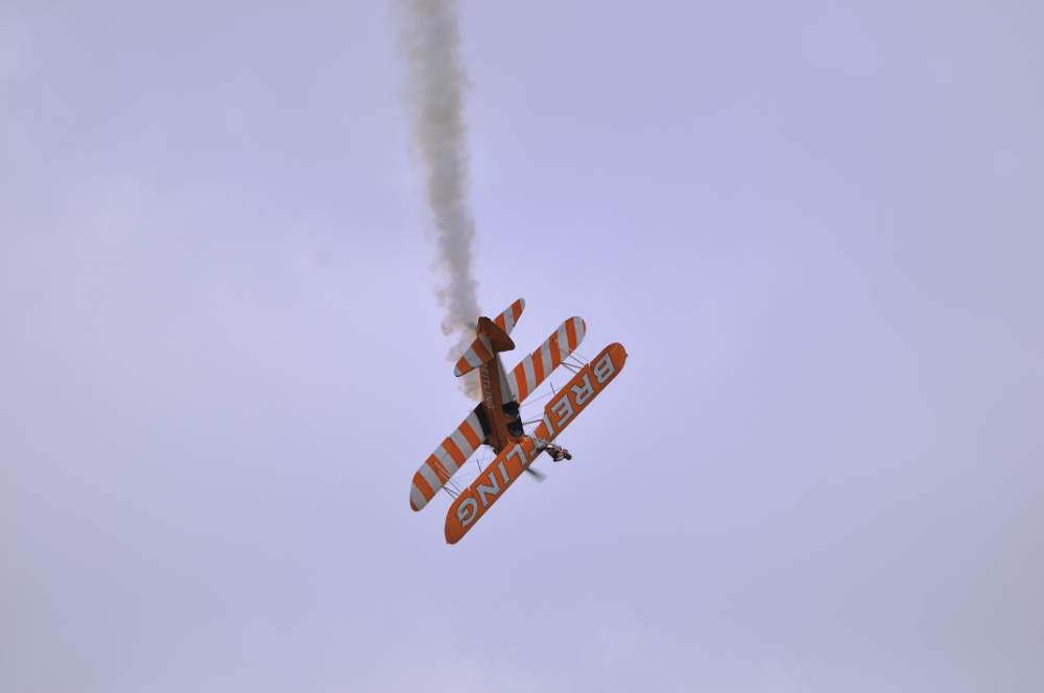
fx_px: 13033
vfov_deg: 3.0
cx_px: 522
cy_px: 346
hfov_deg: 4.6
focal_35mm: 450
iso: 200
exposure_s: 1/800
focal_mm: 300
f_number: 6.3
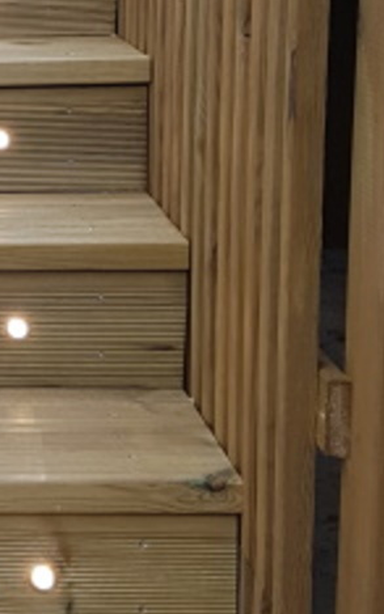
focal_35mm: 94
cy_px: 55
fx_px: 1574
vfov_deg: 21.6
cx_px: -136
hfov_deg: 13.3
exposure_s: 1/237
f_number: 1.7
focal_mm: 4.2
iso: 40
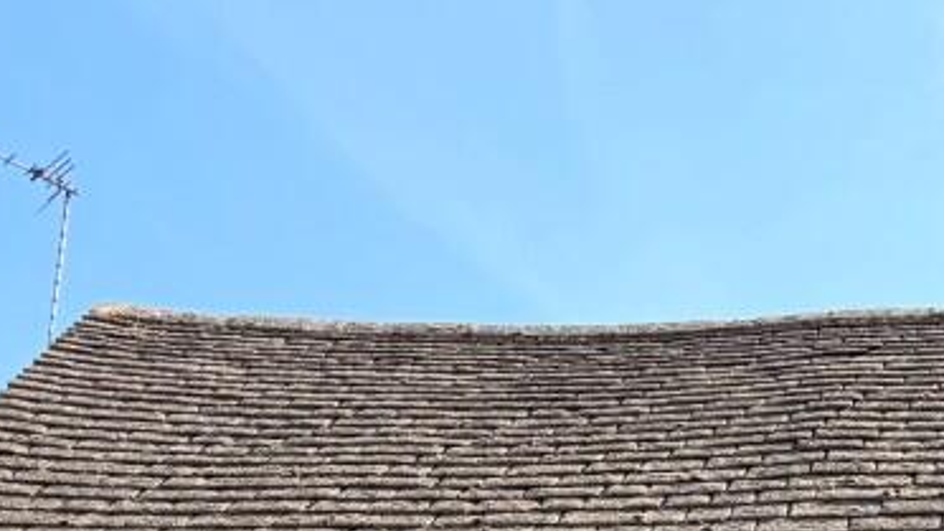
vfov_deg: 14.8
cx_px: 822
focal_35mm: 72
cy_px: 932
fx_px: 1802
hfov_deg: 28.4
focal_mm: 6.76
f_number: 1.78
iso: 100
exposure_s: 1/2525
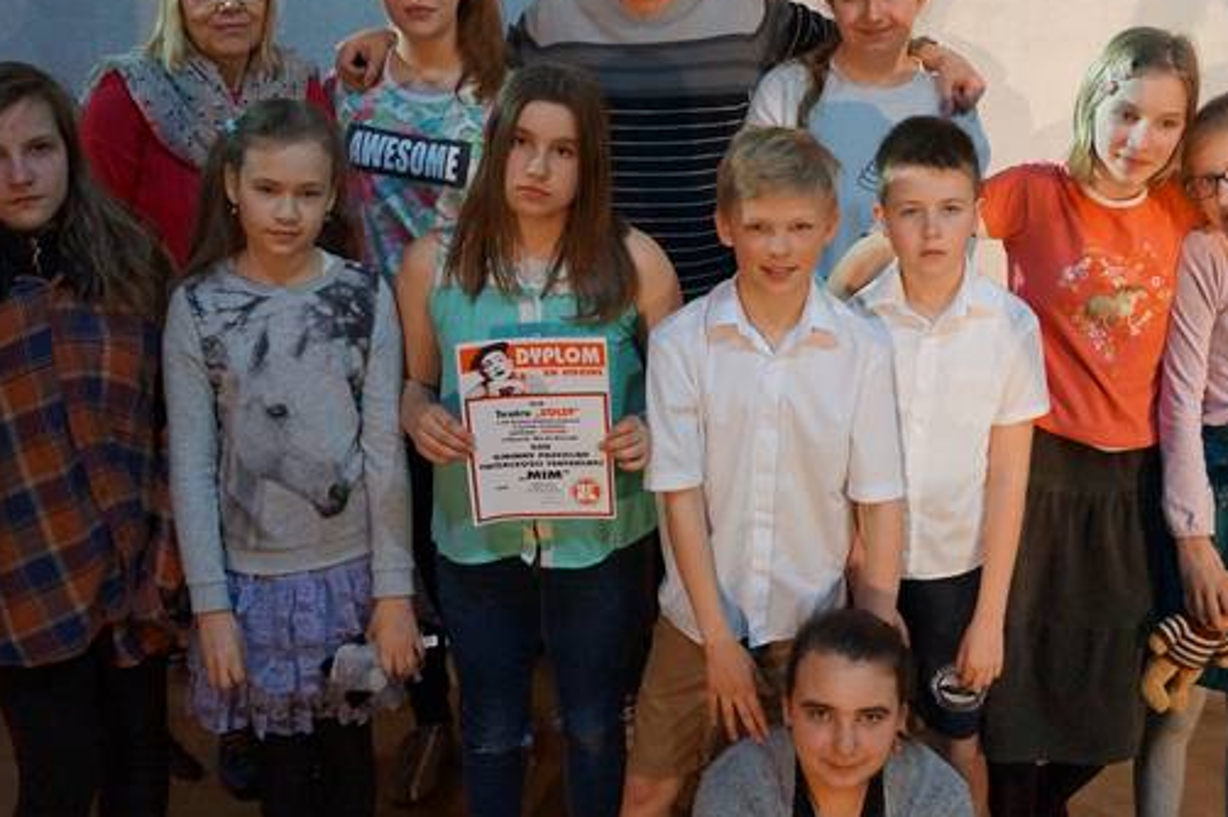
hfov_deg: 42.6
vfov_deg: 29.2
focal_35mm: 46
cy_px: 375
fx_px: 1568
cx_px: 712
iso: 2000
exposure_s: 1/160
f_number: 4
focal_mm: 22
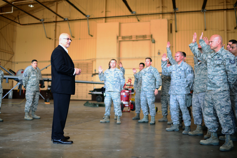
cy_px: 79
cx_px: 118
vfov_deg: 37.9
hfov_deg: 54.4
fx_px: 230
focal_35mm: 35
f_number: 1.6
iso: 50
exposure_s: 1/200
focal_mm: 35
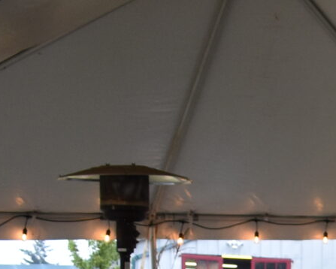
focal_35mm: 145
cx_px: 665
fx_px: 1443
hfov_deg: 11.9
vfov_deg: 9.8
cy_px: 575
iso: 560
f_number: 3.5
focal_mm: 18
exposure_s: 1/250
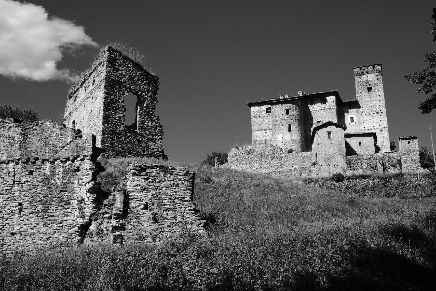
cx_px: 218
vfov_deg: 37.9
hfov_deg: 54.4
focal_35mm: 35
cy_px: 146
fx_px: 424
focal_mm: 23
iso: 160
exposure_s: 1/160
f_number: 11
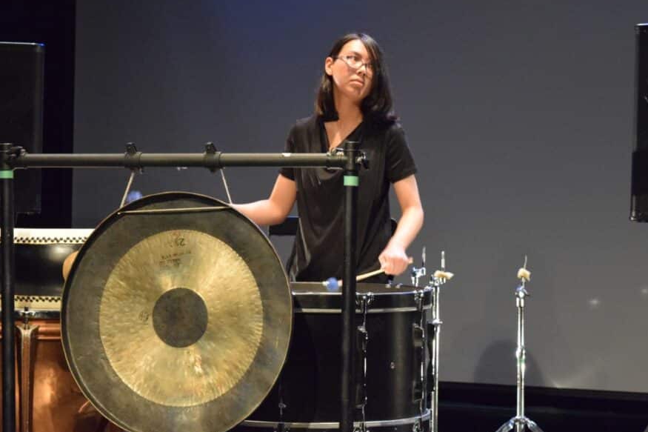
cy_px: 210
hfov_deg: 21.1
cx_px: 273
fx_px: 1738
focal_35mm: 97
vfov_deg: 14.2
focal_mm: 55
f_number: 5.6
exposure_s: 1/60
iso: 5600
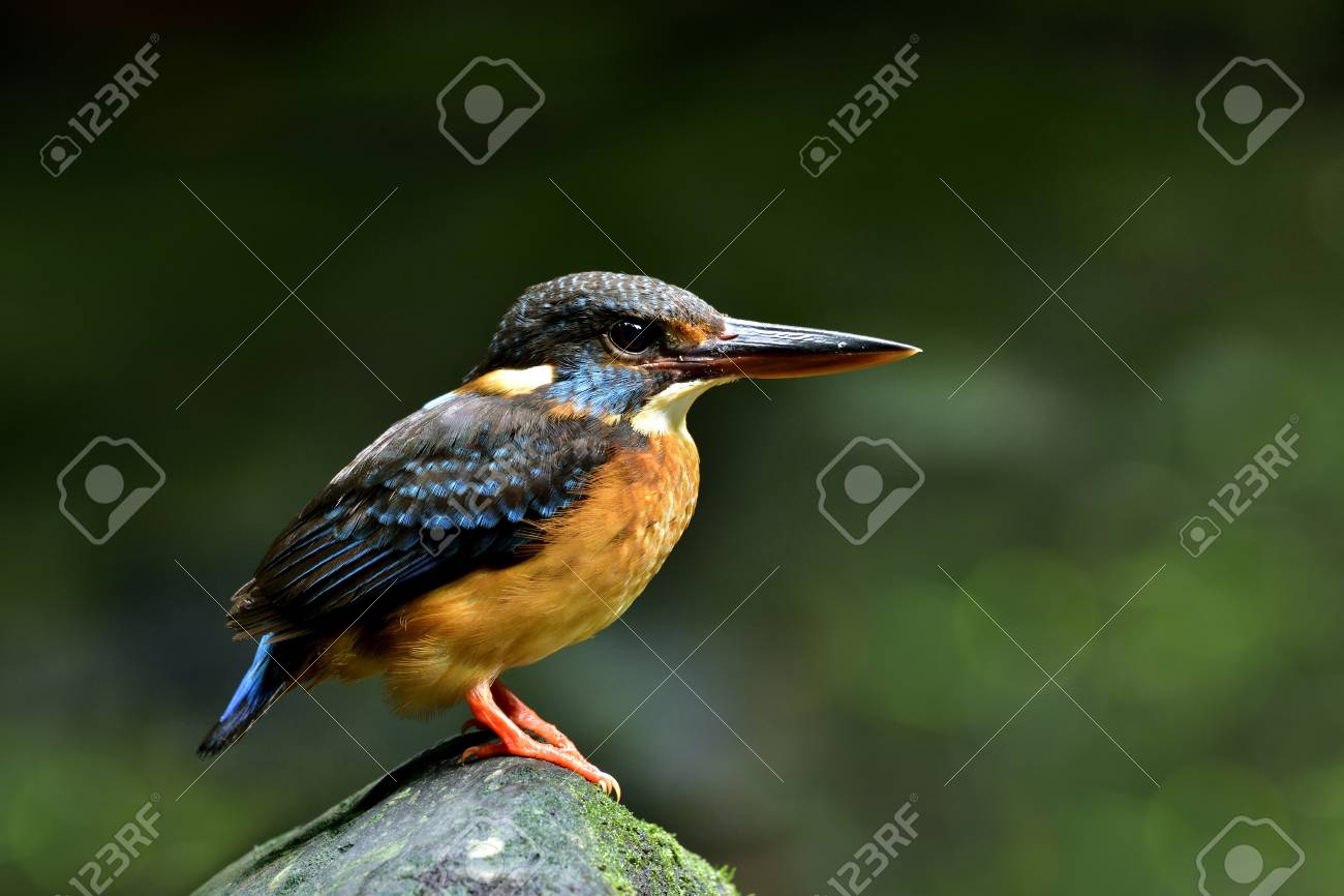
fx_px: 27991
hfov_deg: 2.8
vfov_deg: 1.8
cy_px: 448
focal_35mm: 750
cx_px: 672
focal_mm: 500
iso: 400
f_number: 7.1
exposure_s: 1/10
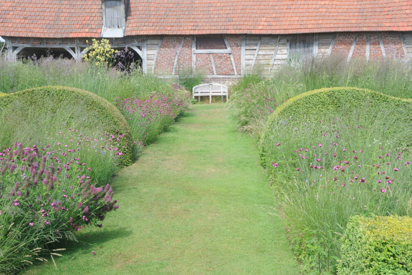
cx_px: 209
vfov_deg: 28.3
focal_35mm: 48
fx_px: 544
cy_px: 136
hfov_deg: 41.5
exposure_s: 1/60
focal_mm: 31
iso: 200
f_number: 13
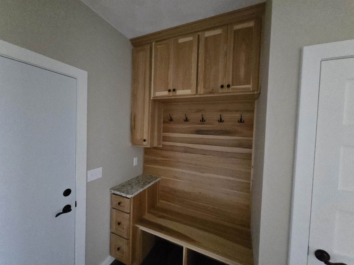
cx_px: 177
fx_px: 133
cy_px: 132
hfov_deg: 106.2
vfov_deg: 89.9
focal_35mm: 13
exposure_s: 1/24
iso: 1600
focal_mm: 2.2
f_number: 2.2
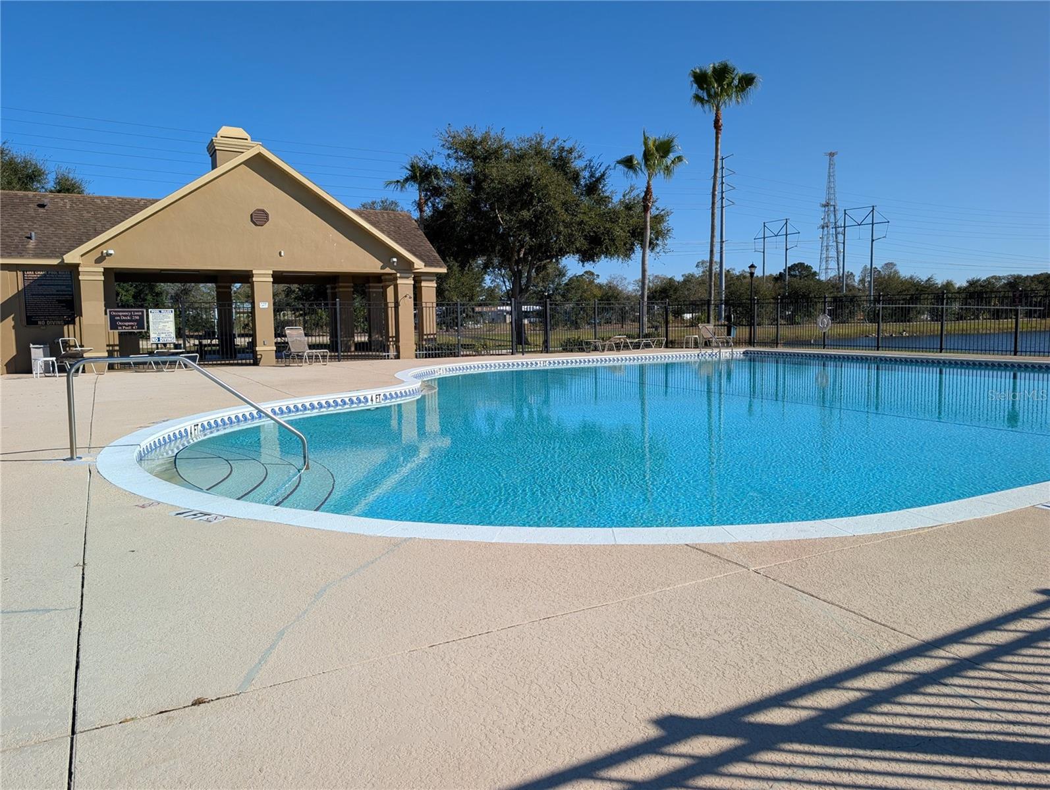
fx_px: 729
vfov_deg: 56.9
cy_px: 395
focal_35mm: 24
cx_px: 525
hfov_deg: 71.5
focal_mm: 6.9
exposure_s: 1/1764
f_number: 1.68
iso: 20
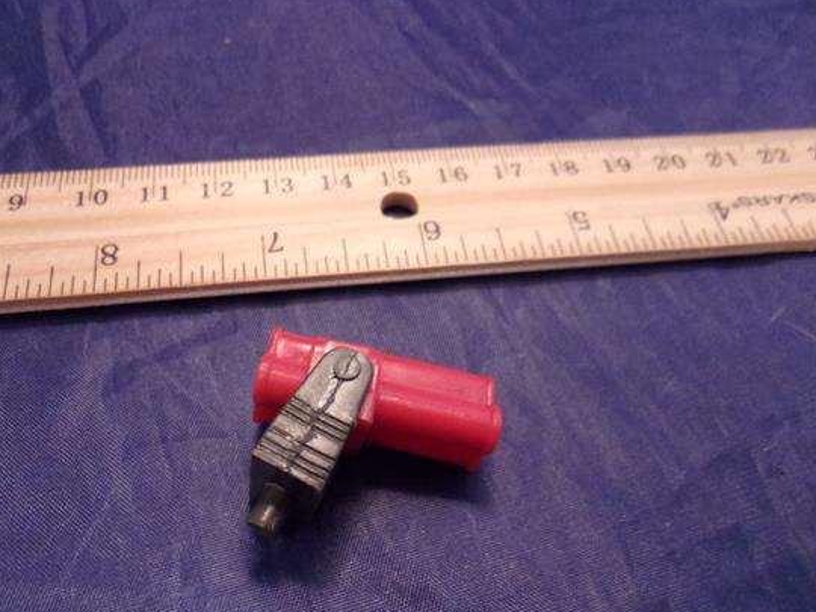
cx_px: 378
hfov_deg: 59.9
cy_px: 332
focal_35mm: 30
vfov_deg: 46.7
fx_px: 707
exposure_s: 1/23
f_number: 3
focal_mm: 4.9
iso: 400
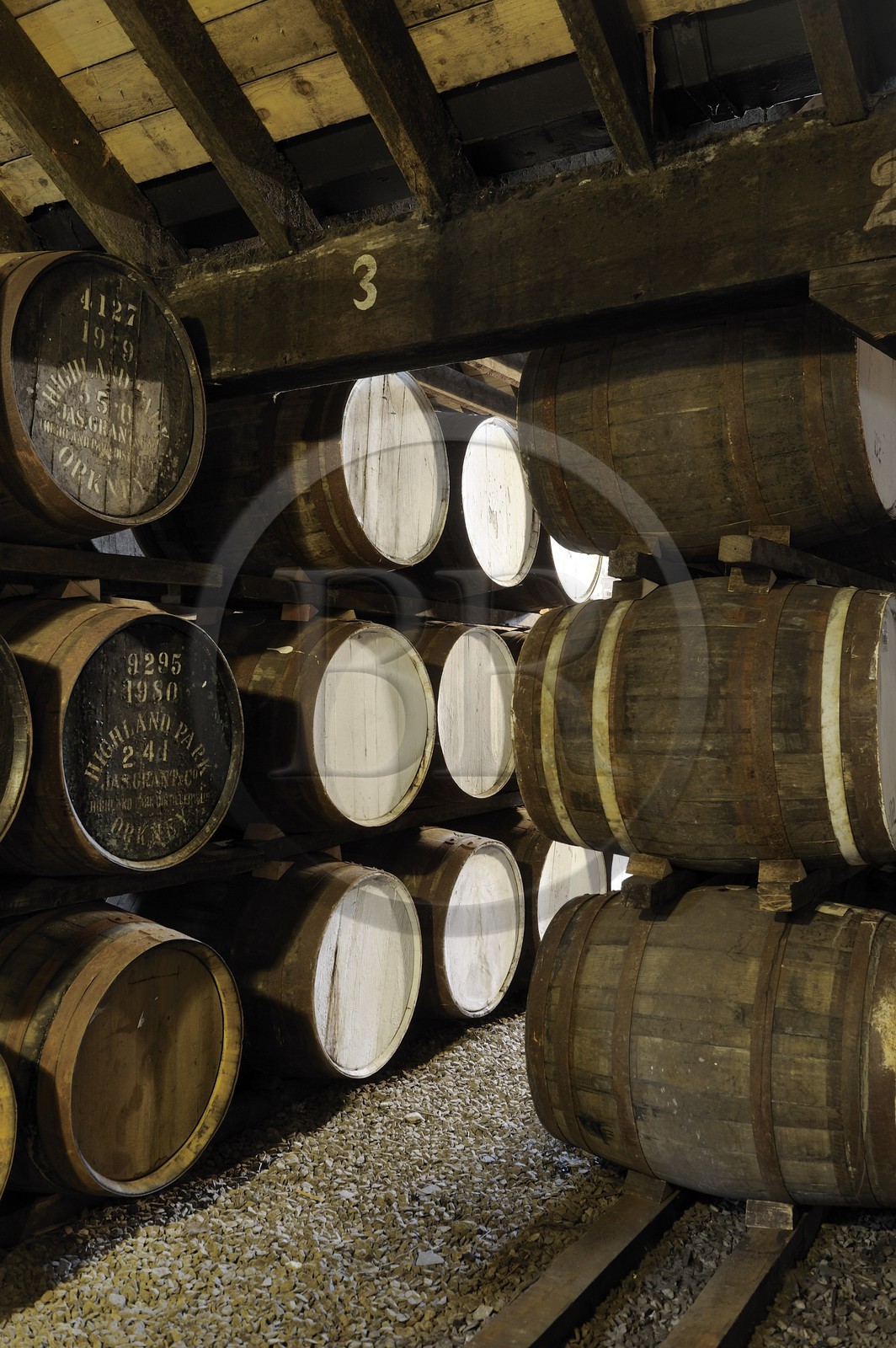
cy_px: 674
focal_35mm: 32
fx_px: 1197
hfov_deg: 41.0
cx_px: 448
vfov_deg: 58.8
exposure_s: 8
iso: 400
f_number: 5
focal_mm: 32
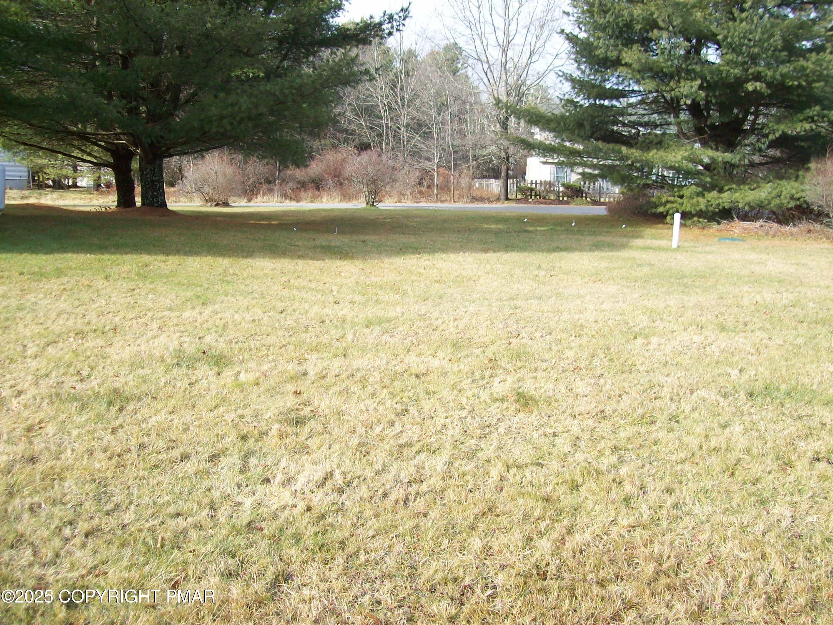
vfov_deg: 39.7
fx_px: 866
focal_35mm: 36
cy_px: 312
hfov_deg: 51.4
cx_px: 416
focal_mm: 6
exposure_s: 1/372
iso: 80
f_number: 2.7
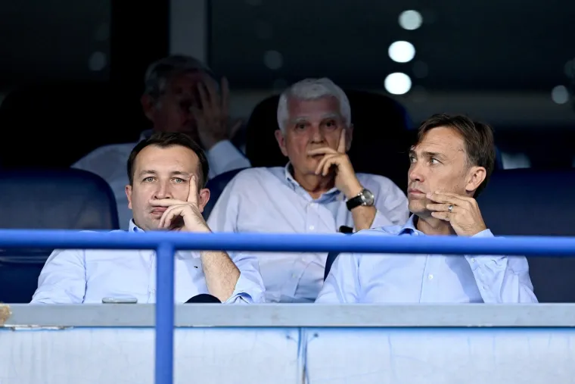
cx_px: 288
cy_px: 192
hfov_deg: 5.2
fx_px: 6390
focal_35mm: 400
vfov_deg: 3.4
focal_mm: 400
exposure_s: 1/400
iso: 2000
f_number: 4
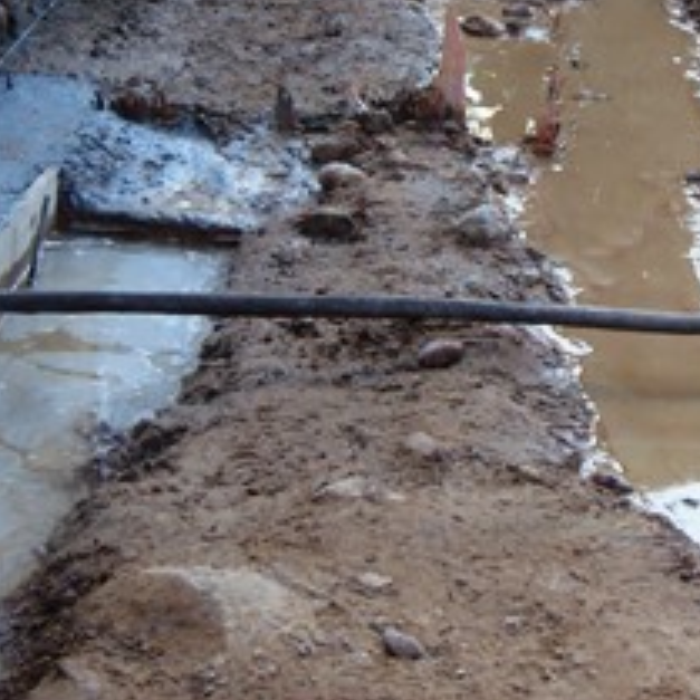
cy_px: 154
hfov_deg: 16.4
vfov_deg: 16.3
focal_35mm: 106
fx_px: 2425
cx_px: 472
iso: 64
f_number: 3.9
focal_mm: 10.4
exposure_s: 1/60
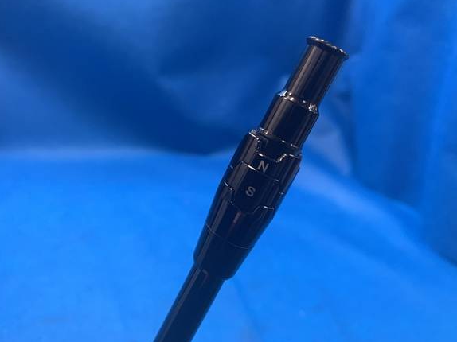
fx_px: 383
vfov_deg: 48.2
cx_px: 222
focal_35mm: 29
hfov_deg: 61.7
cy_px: 161
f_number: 1.8
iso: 160
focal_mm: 4.25
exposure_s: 1/60
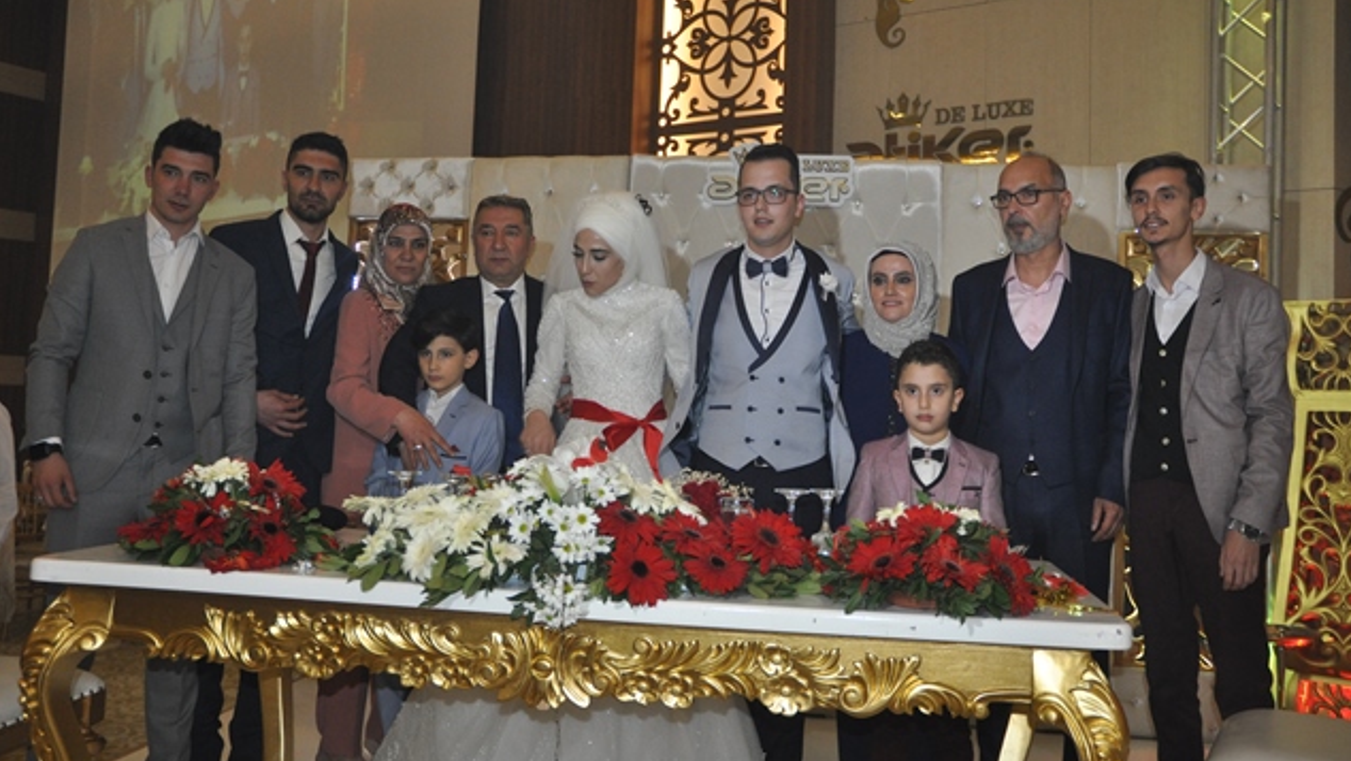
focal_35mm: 38
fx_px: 1362
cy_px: 336
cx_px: 680
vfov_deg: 31.2
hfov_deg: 52.8
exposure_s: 1/60
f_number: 3.8
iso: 800
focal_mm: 24
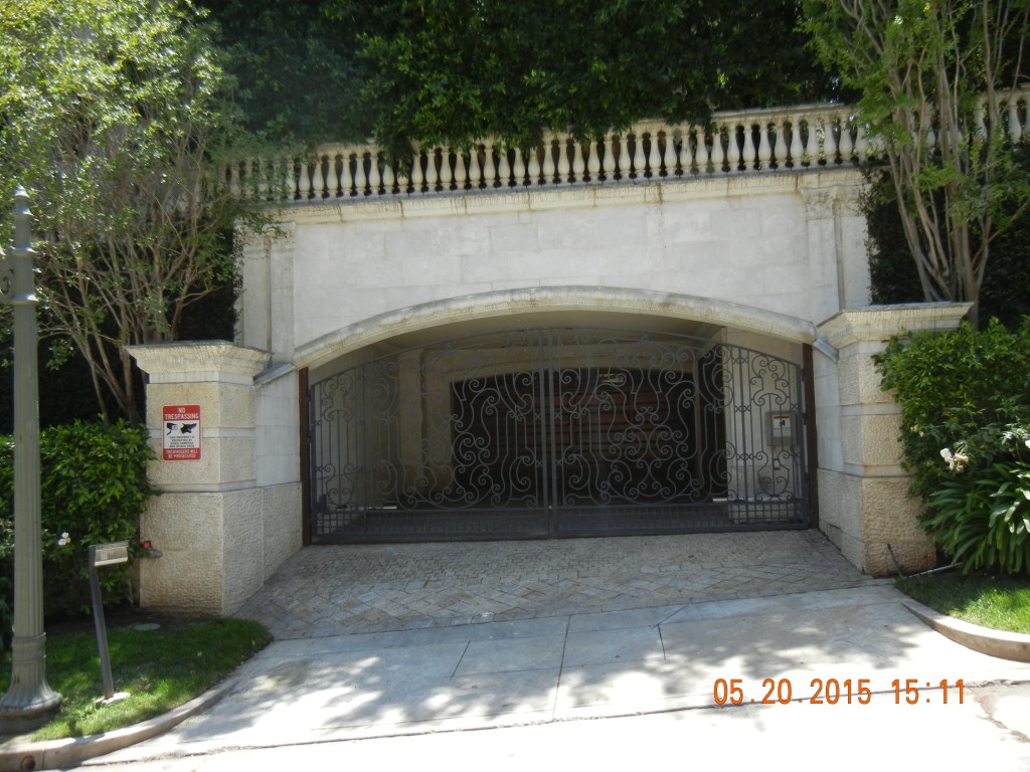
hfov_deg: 60.0
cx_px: 515
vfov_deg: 46.8
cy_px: 386
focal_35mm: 30
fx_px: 893
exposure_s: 1/344
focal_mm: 5.4
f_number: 3.5
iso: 160
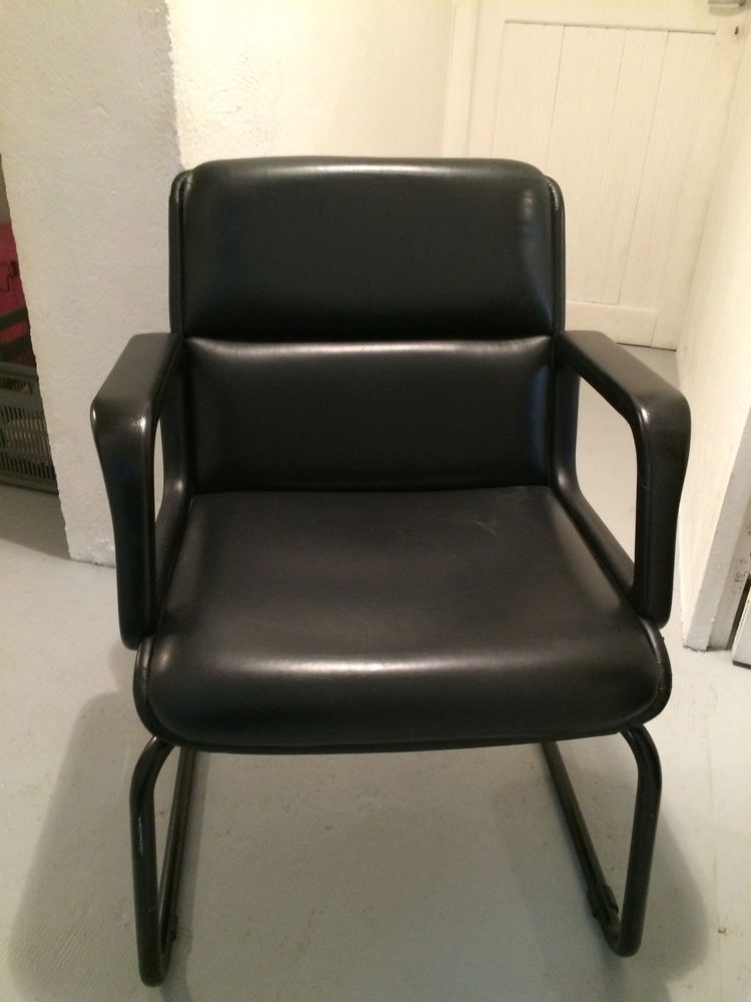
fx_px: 839
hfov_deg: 48.2
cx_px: 376
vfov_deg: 61.7
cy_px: 501
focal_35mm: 29
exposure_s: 1/15
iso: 320
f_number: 2.2
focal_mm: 4.15
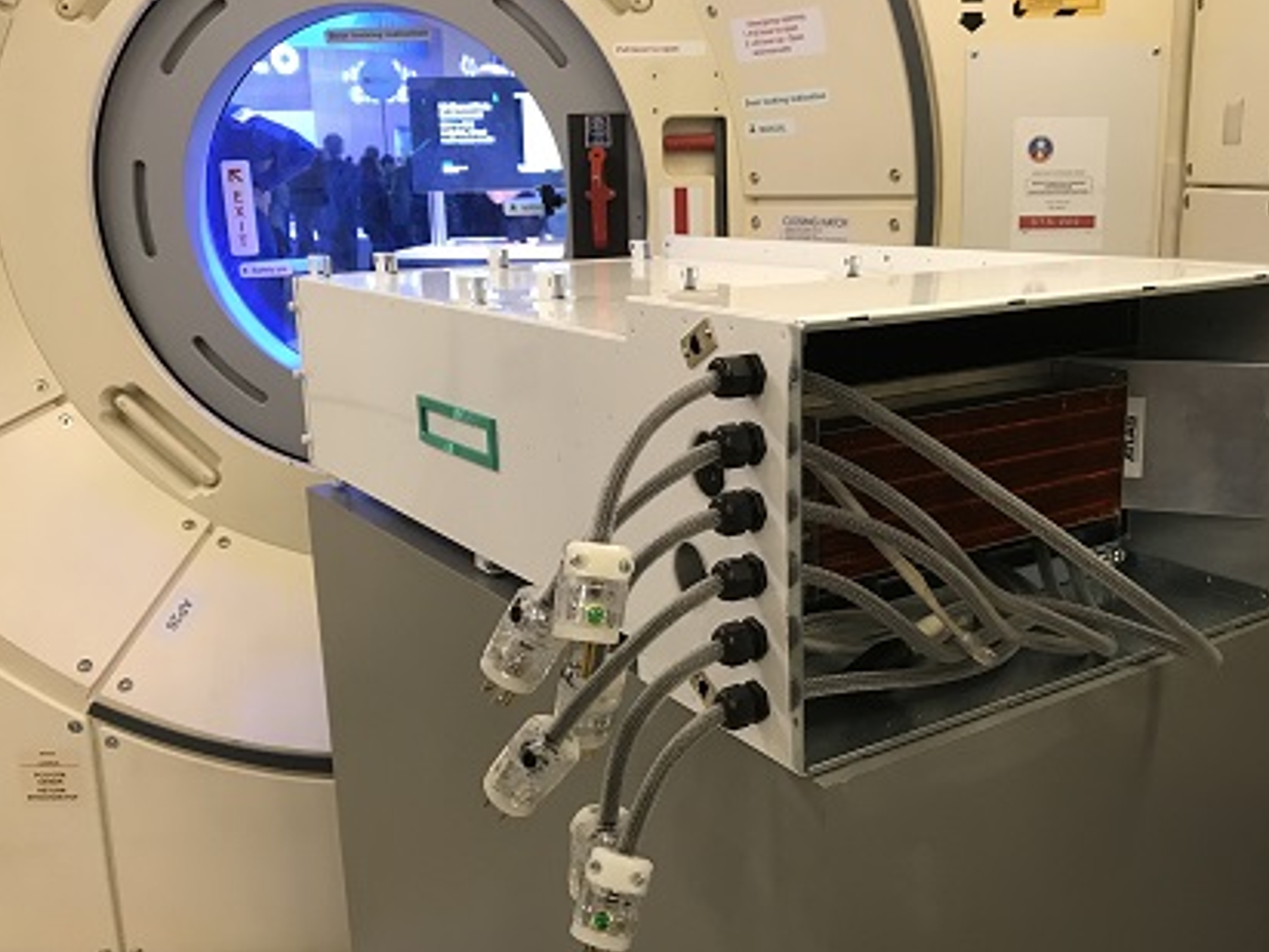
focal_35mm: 34
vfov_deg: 41.8
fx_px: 1246
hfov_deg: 53.7
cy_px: 498
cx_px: 745
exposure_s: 1/17
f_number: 1.8
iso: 50
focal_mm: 3.99
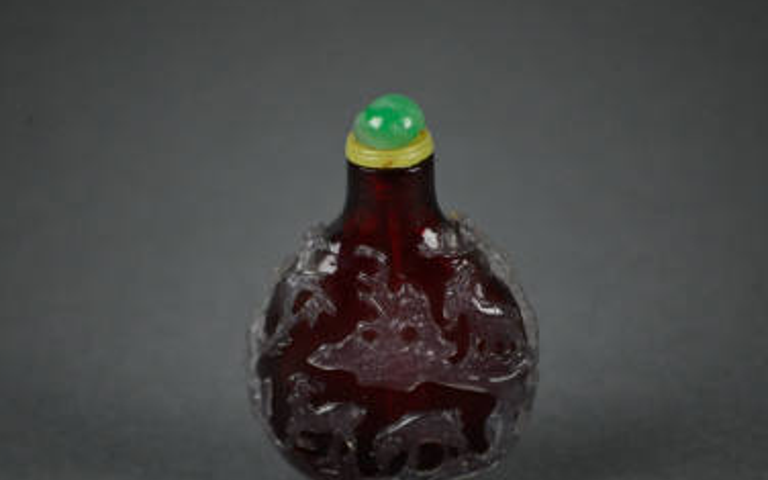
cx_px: 396
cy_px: 298
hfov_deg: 5.2
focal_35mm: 407
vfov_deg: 3.2
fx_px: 8519
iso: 1000
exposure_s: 1/100
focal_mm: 300
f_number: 5.6
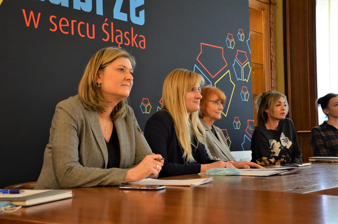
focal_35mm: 52
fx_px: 492
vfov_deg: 25.6
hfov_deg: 37.9
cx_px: 169
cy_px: 112
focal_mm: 35
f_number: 4.5
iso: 1800
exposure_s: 1/30
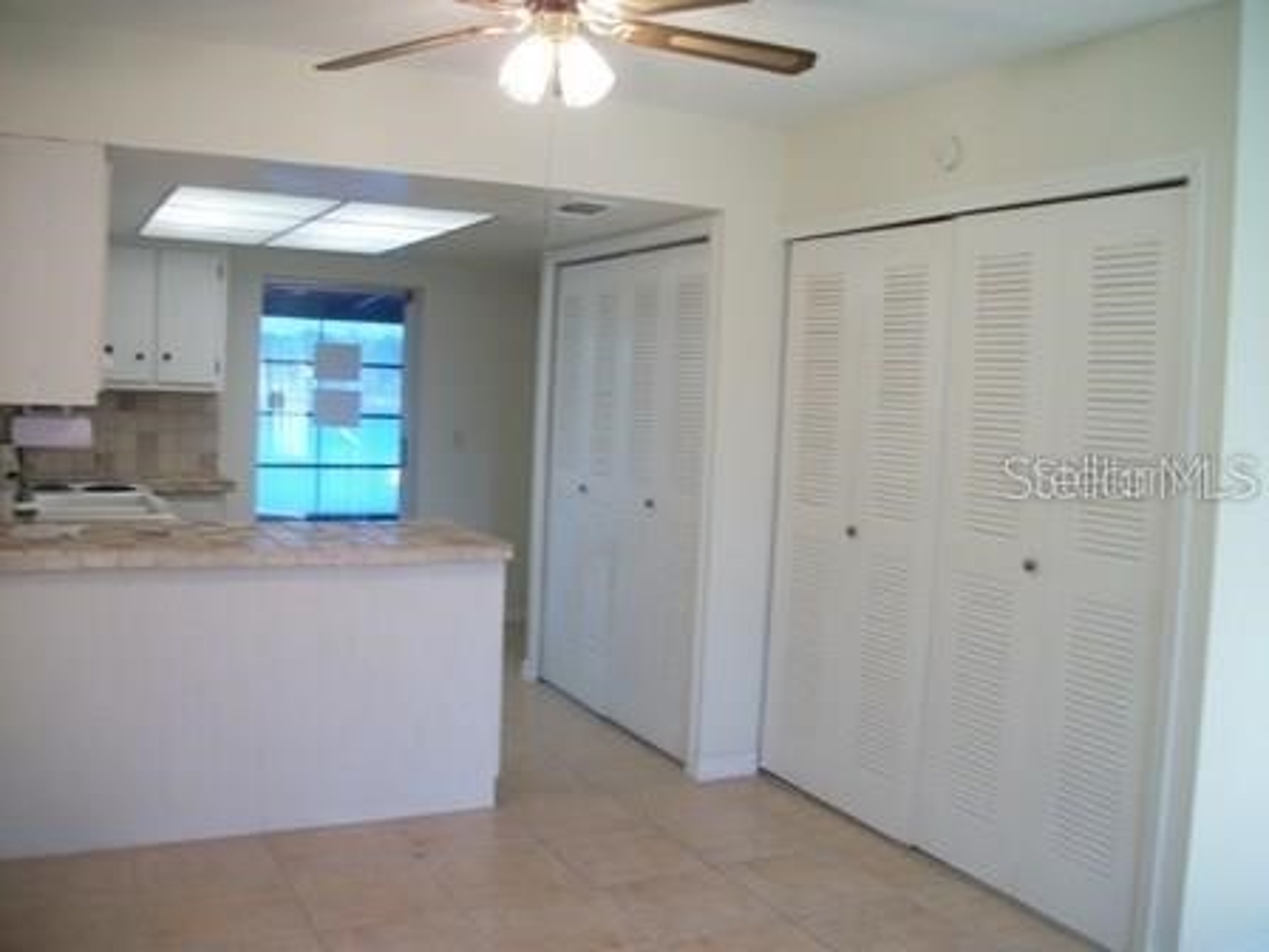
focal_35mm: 32
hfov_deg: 56.8
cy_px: 476
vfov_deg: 44.2
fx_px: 1173
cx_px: 634
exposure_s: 1/40
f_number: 2.9
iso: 80
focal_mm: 5.7
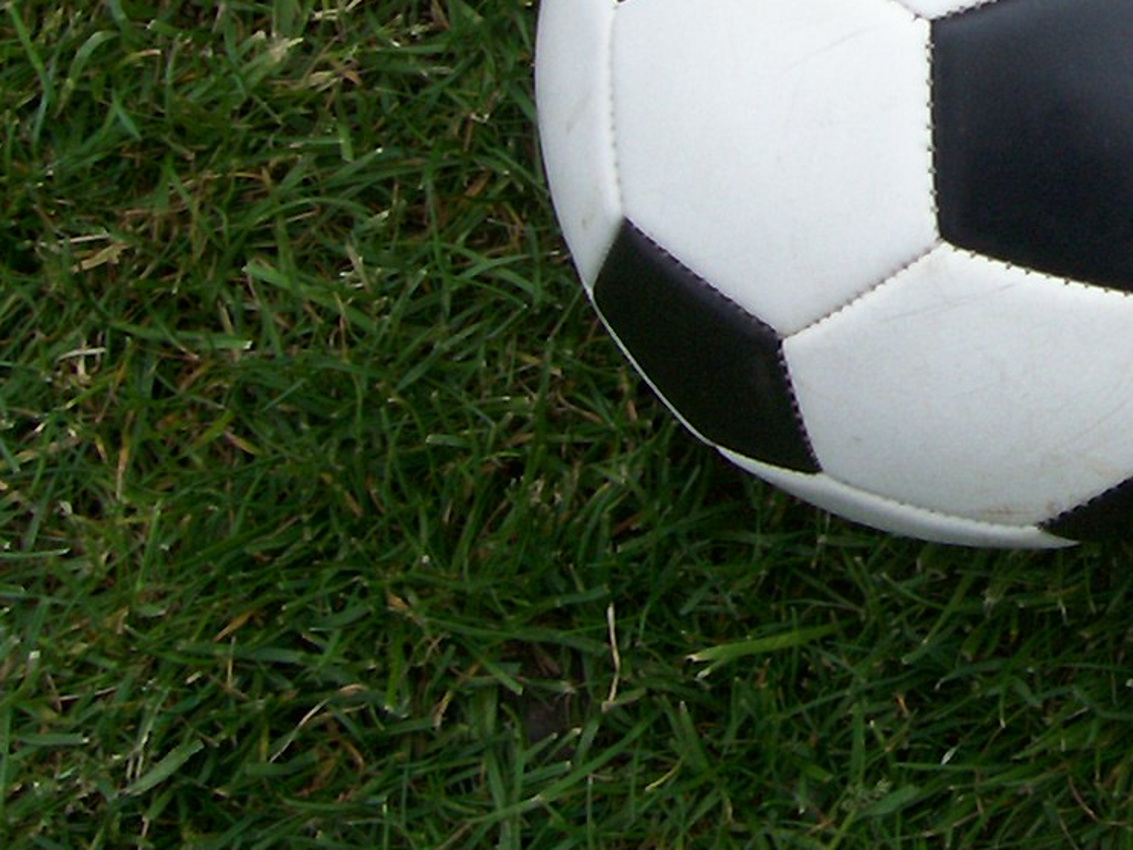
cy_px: -251
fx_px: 3077
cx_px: 1404
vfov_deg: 15.0
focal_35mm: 94
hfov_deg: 19.5
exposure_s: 1/596
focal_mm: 5.6
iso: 80
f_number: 2.7
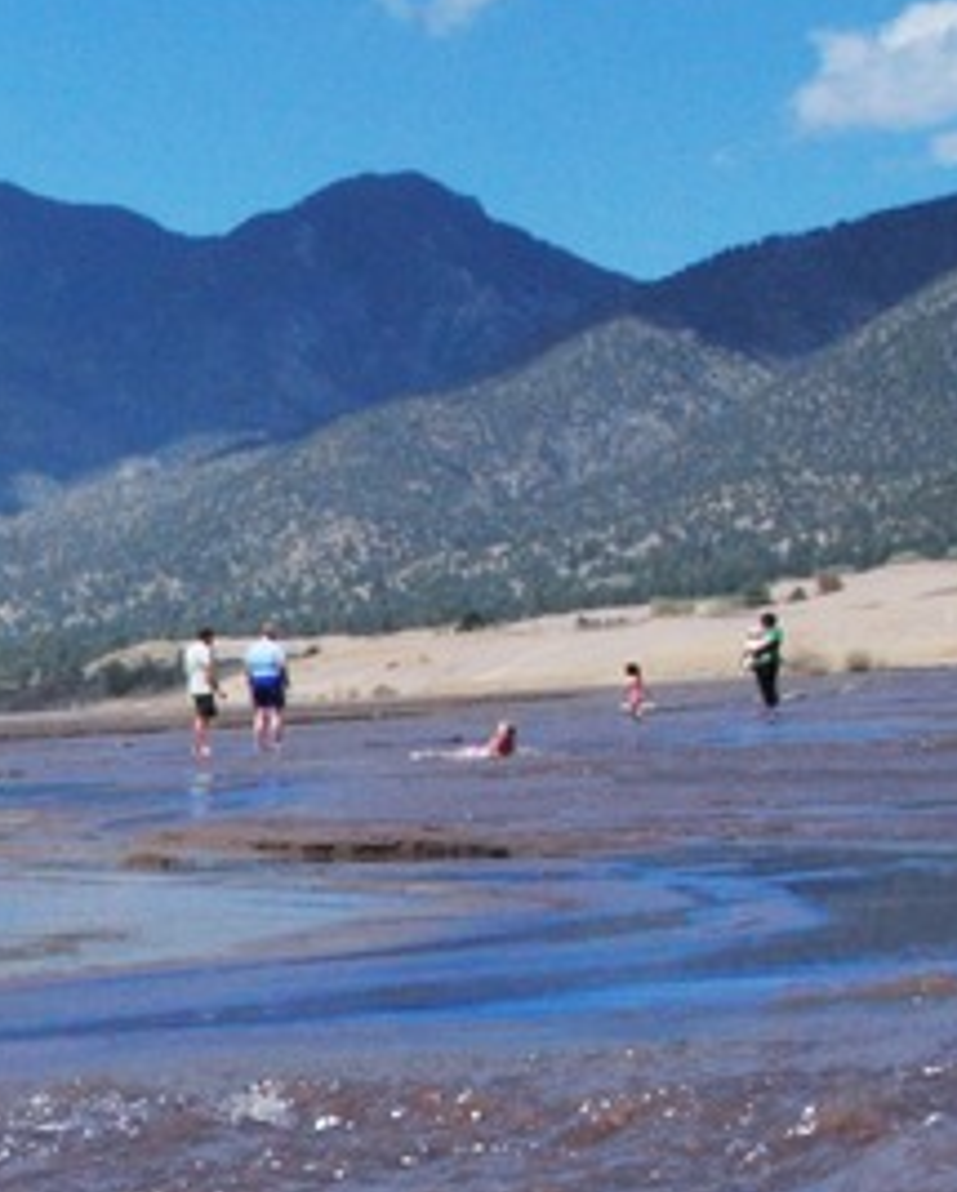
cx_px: -1008
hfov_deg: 8.7
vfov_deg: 11.3
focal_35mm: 168
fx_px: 5938
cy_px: 1292
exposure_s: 1/250
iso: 400
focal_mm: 32
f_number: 29
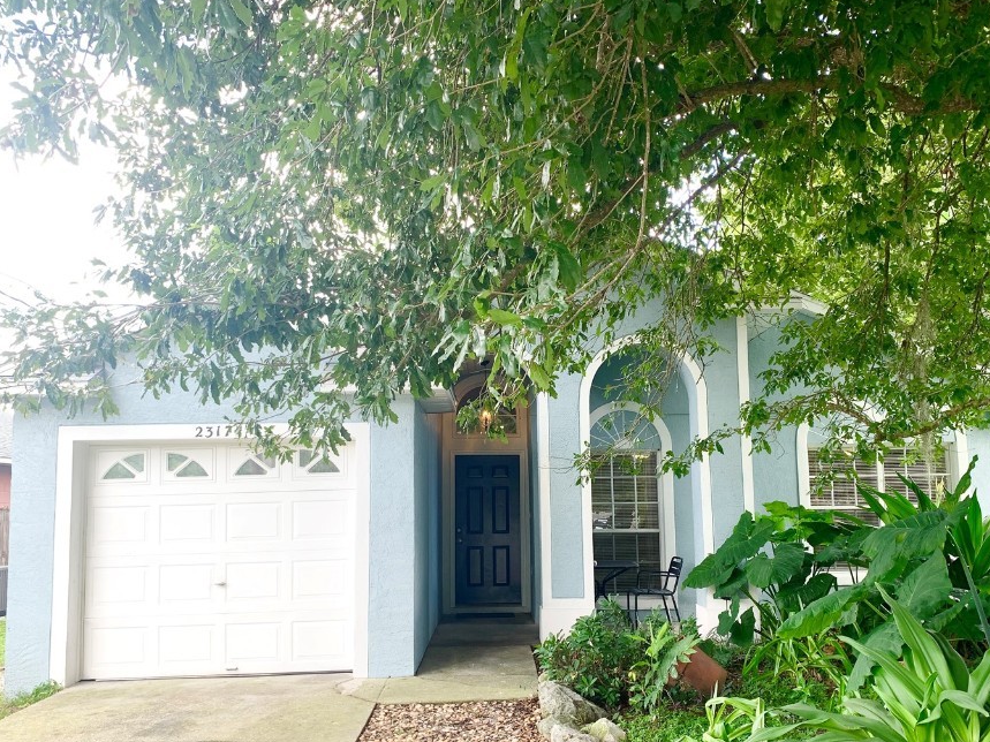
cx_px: 515
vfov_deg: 45.3
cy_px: 431
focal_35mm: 31
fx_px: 886
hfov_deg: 58.3
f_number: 1.8
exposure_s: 1/135
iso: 25
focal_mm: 4.25
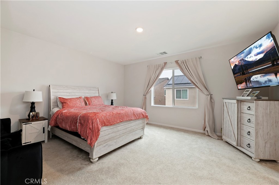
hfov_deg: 104.3
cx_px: 140
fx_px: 108
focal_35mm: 14
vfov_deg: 81.1
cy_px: 92
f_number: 10
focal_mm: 14
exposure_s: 1/5
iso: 500
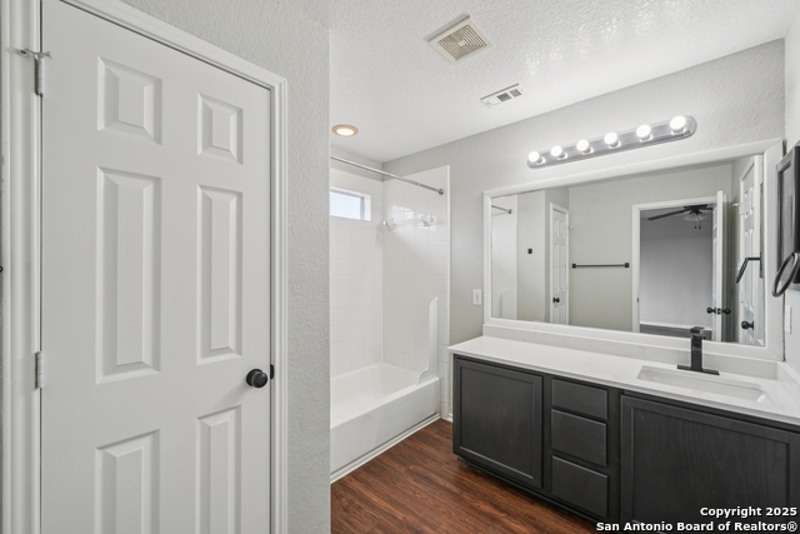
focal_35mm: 14
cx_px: 400
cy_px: 267
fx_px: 311
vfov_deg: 81.2
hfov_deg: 104.2
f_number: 8
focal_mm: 14
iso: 800
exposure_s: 1/60
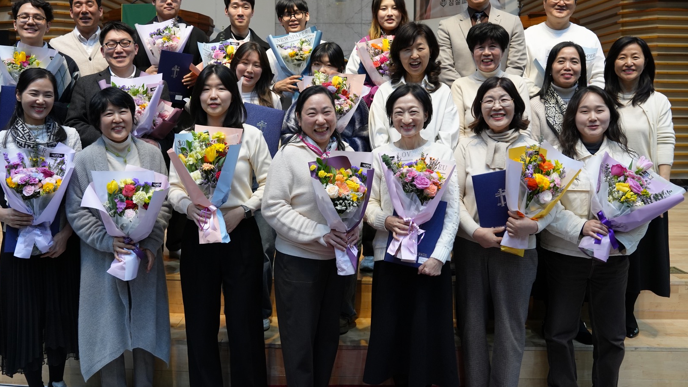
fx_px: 547
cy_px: 138
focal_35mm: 30
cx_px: 311
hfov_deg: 64.2
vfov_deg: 38.6
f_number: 4
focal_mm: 24
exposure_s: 1/160
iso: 1250
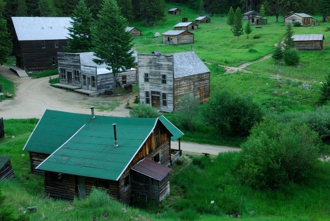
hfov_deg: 49.5
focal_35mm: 39
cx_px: 165
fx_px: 358
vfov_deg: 34.3
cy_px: 110
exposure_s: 1.1
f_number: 22
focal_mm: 26
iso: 100
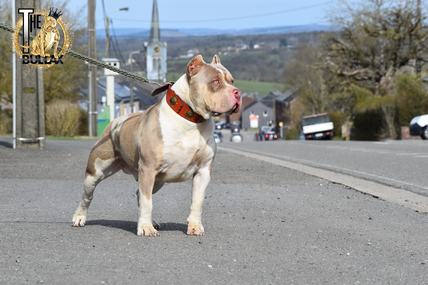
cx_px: 214
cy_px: 142
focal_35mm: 165
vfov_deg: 8.3
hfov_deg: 12.5
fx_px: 1962
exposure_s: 1/400
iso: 200
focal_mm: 110
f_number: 10
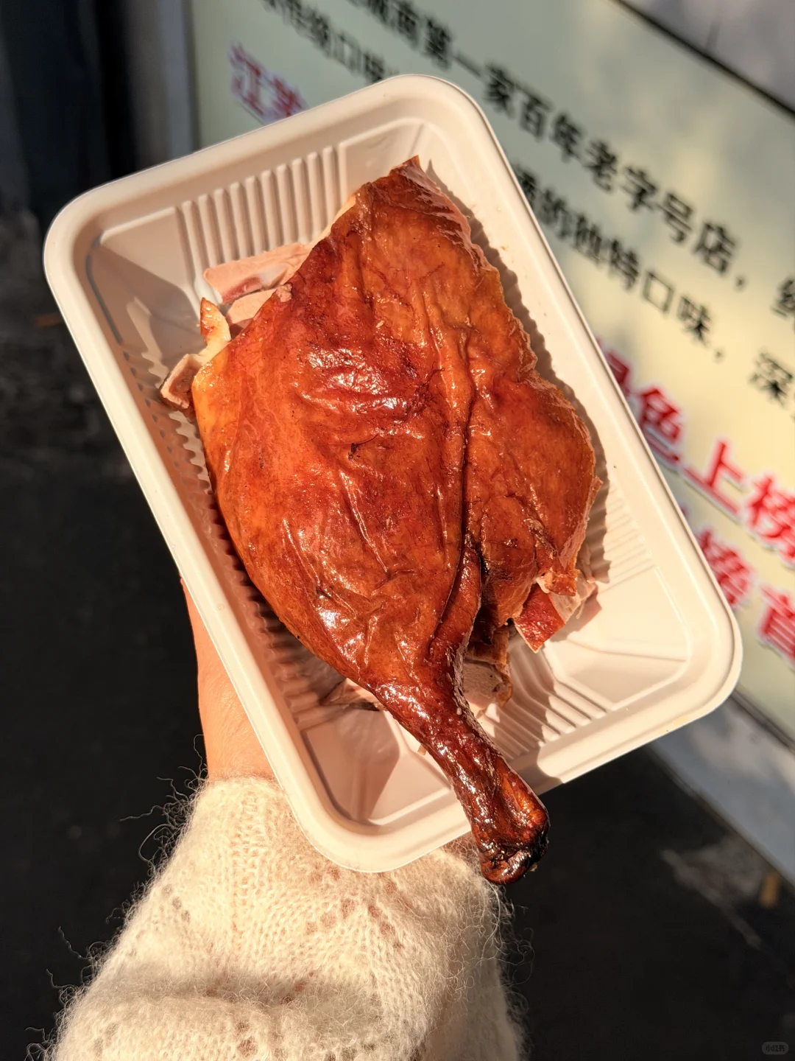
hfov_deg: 30.3
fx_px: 1470
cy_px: 530
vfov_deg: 39.7
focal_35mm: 48
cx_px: 398
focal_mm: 6.76
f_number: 1.78
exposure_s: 1/3891
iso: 64
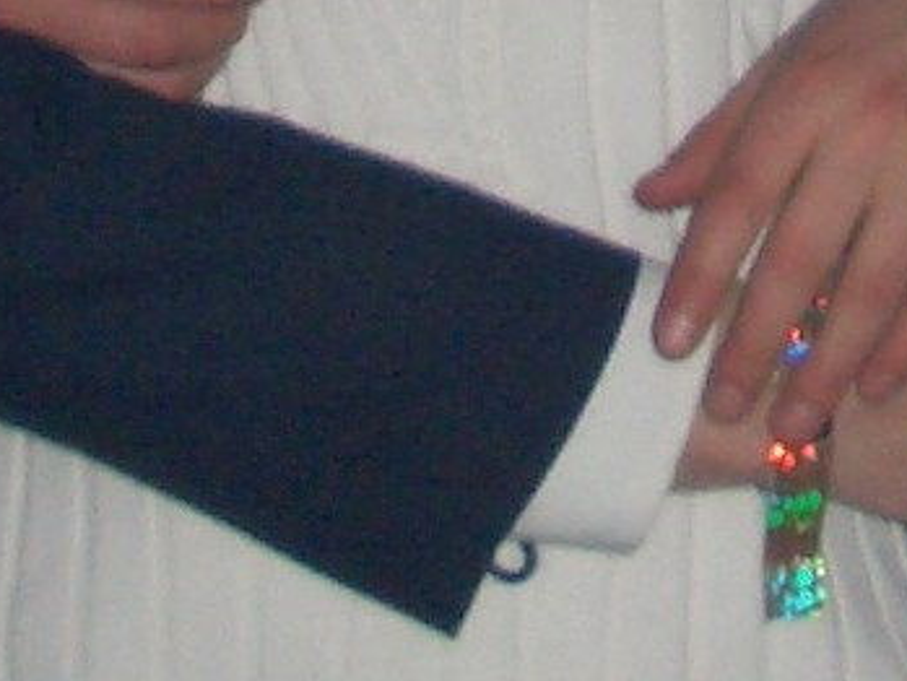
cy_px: -876
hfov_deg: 8.6
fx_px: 6055
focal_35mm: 231
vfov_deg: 6.2
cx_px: 611
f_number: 2.6
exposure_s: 1/60
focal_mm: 5.8
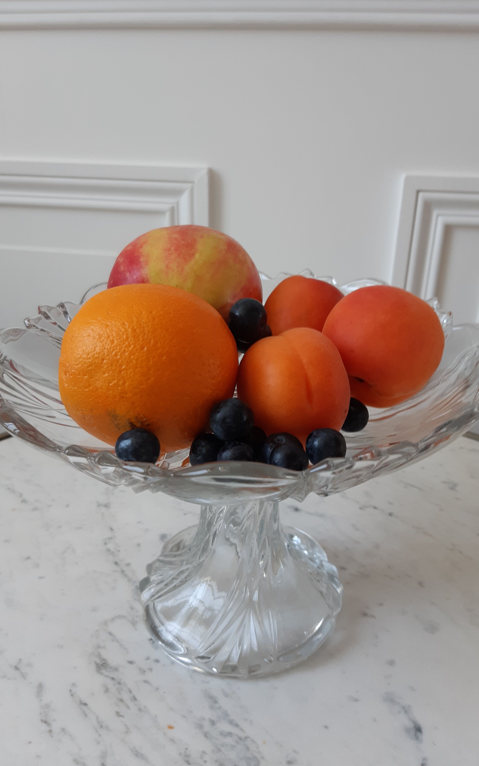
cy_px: 378
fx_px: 585
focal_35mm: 28
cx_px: 243
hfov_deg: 44.5
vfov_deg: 66.5
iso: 64
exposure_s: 1/50
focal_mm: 3.92
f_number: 1.7
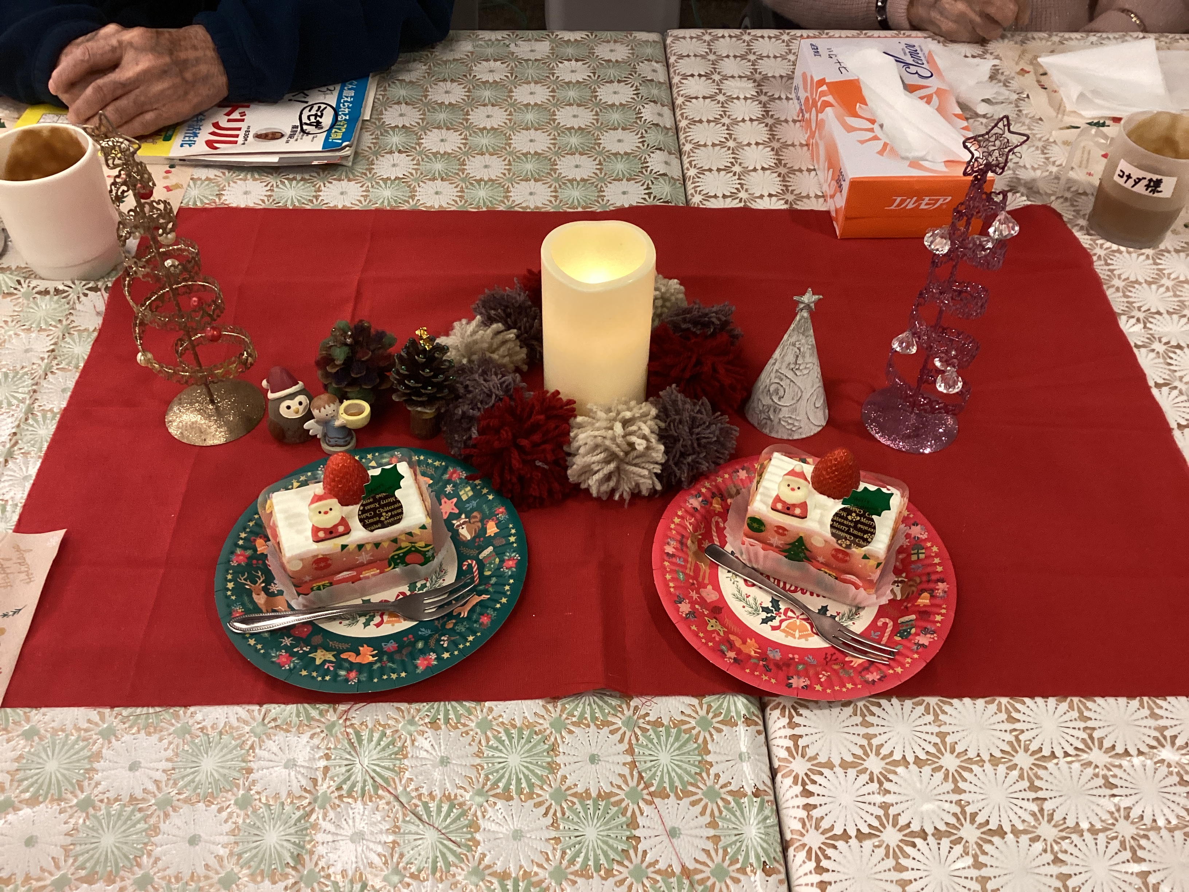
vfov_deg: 45.4
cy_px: 446
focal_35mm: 31
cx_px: 594
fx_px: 1065
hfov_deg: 58.4
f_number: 2.4
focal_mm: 3.3
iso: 250
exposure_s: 1/60
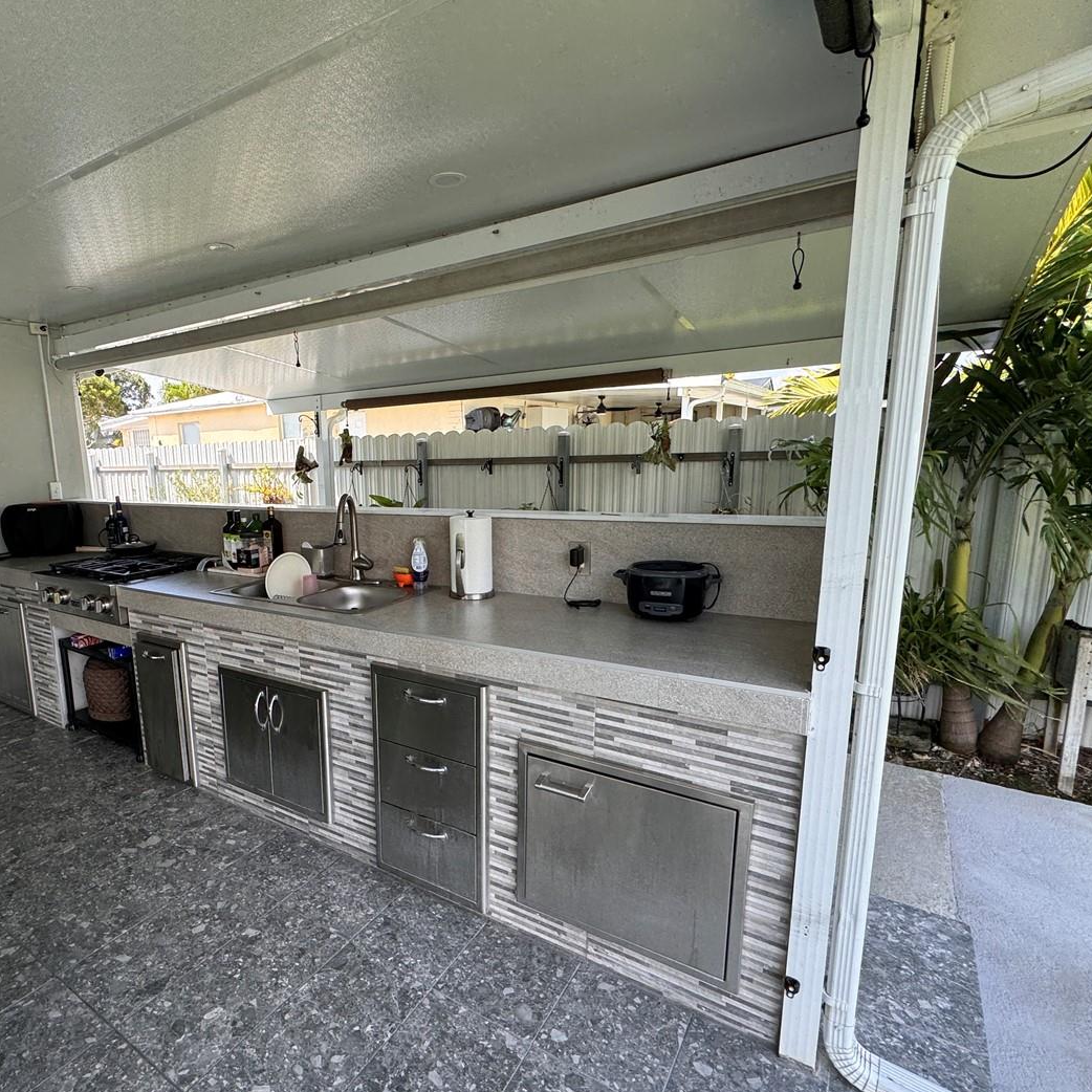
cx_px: 384
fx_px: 678
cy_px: 578
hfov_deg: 75.7
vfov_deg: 77.6
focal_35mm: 19
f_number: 2.2
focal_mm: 2.22
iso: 40
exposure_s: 1/277
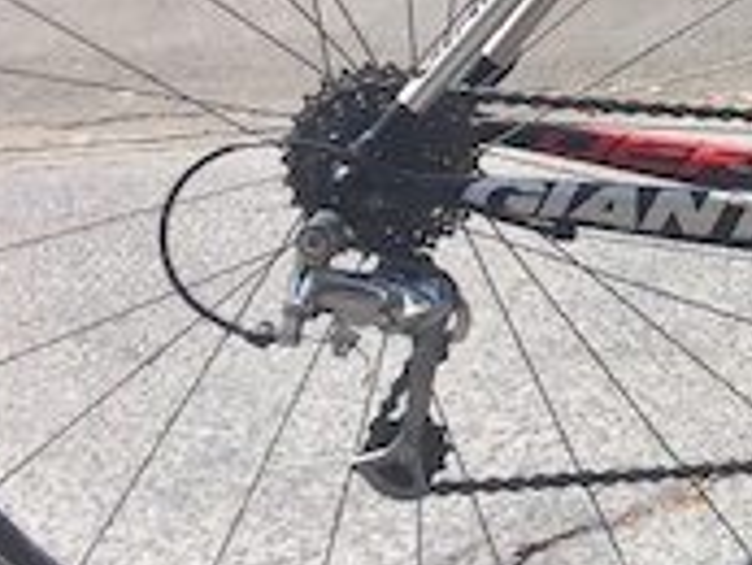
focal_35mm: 134
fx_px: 2913
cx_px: 1404
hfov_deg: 13.1
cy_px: -269
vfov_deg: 10.7
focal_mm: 4.15
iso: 32
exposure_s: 1/1080
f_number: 2.2
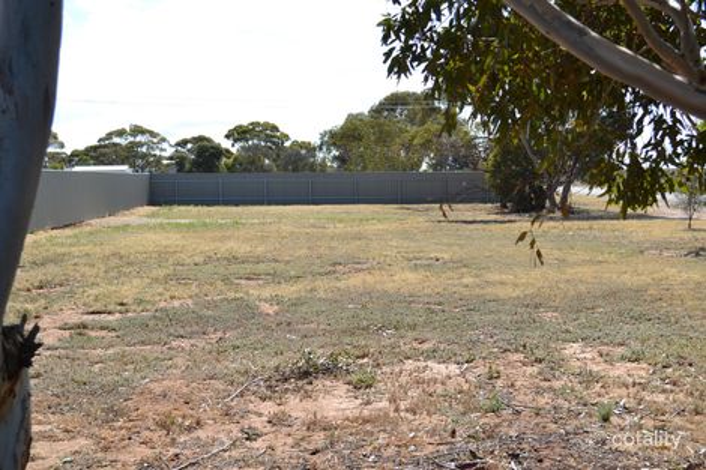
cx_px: 353
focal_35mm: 52
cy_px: 235
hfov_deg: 37.9
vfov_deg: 25.7
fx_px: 1029
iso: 100
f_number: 8
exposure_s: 1/250
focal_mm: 35
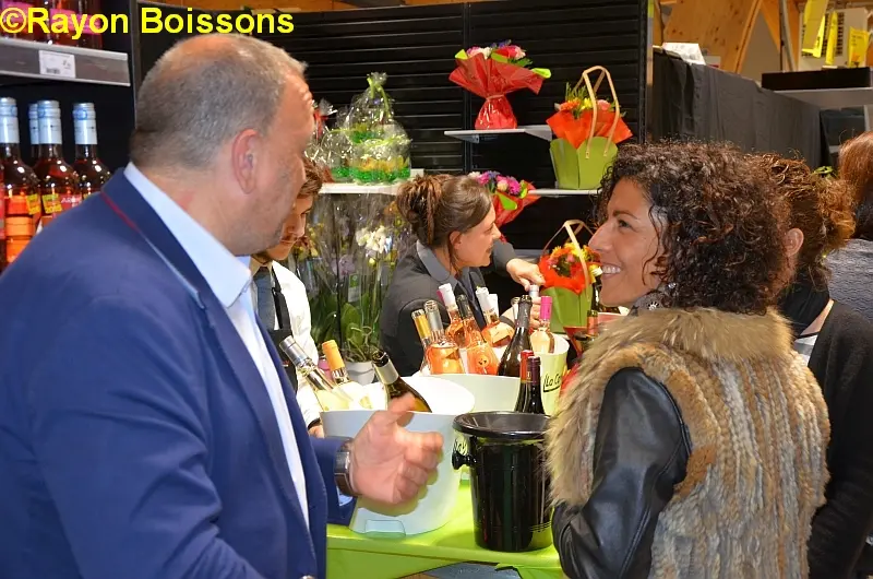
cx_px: 436
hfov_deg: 37.9
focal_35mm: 52
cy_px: 290
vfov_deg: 25.6
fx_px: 1271
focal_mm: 35
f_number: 4.5
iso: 1100
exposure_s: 1/60
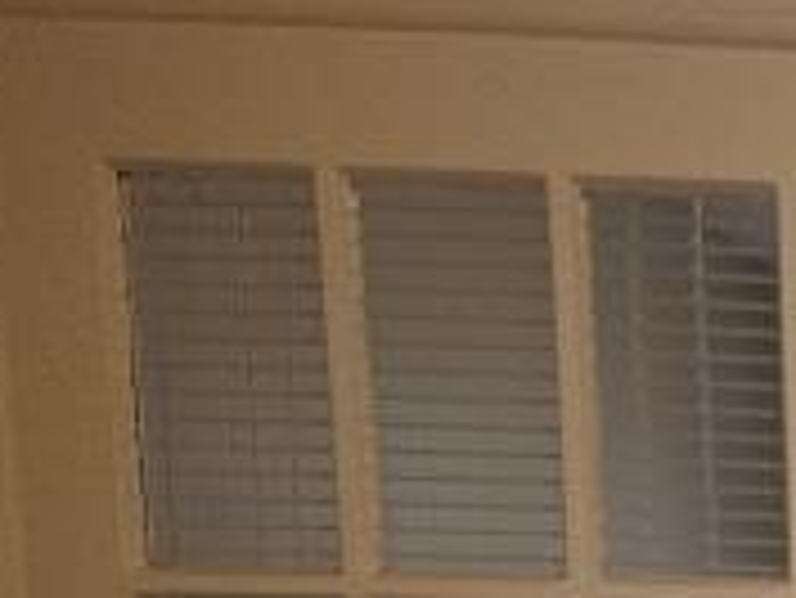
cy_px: 926
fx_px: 1910
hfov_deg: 19.2
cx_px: 1336
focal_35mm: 83
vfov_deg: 16.1
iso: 100
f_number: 1.8
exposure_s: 1/40
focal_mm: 6.4
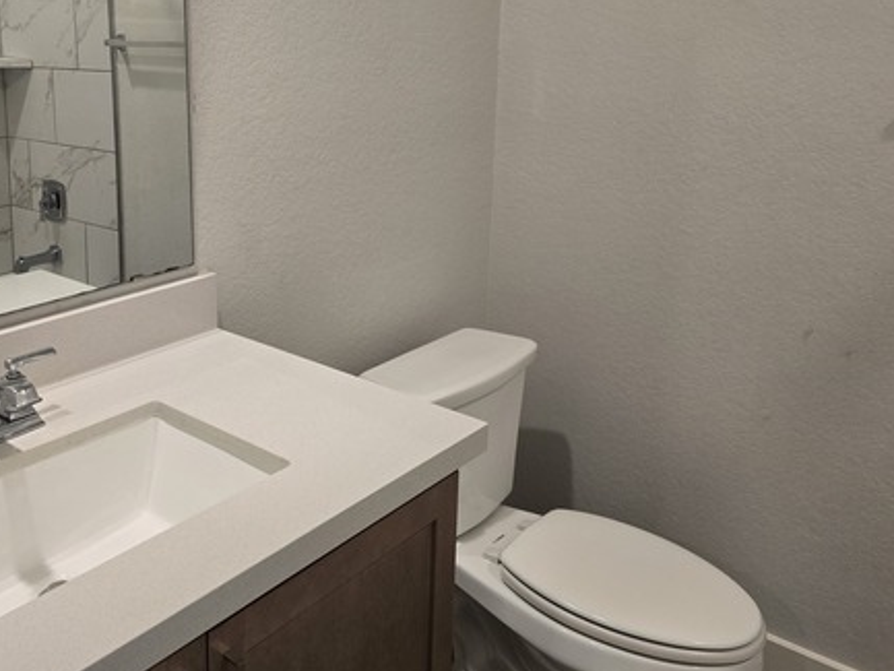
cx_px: 283
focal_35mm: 34
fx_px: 878
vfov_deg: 41.3
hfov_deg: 52.7
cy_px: 223
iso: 250
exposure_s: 1/120
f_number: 1.7
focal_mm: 6.3
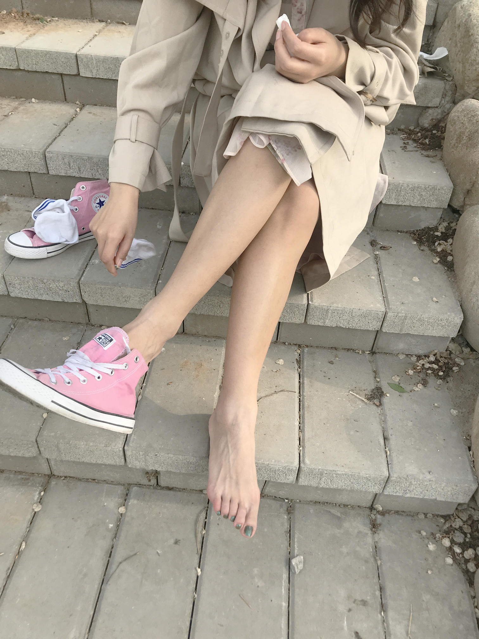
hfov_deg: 49.7
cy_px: 320
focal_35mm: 28
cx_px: 240
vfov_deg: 63.4
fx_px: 517
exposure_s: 1/550
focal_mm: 3.99
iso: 20
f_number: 1.8
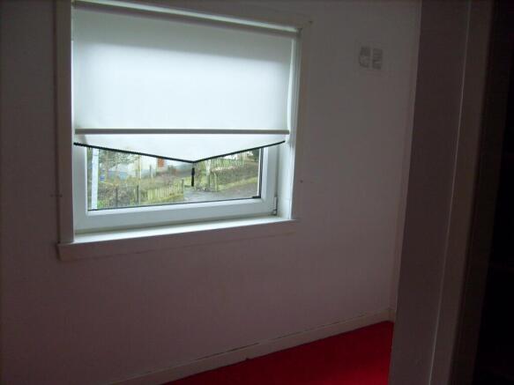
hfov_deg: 52.6
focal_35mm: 35
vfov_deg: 40.7
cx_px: 257
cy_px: 192
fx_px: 520
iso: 80
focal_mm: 5.8
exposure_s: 1/45
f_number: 2.8
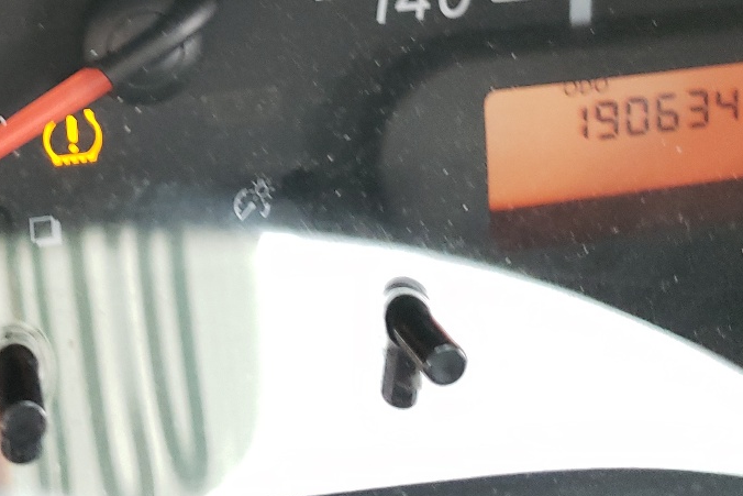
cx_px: 155
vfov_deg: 20.3
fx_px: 1321
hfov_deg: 30.7
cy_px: -53
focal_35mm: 64
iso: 302
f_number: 1.5
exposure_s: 1/60.2
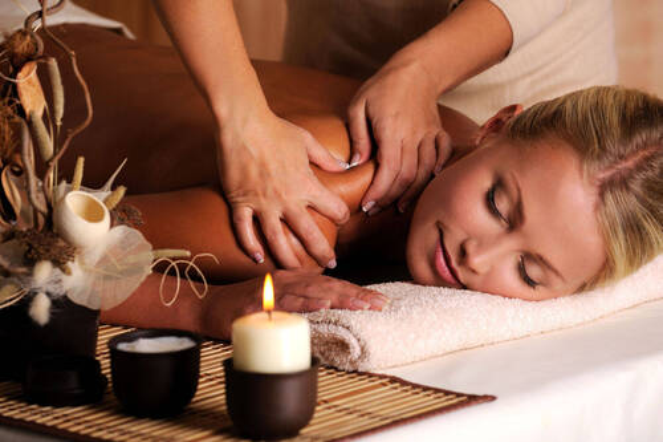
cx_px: 332
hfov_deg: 10.3
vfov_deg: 6.9
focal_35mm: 200
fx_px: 3682
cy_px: 221
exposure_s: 1/200
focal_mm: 200
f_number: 6.3
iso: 320
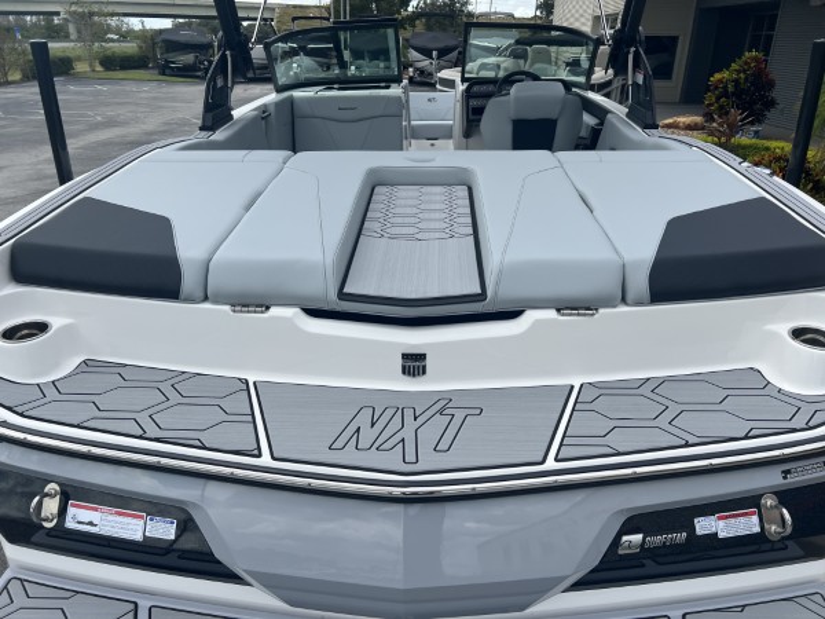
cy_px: 310
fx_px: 620
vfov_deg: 53.1
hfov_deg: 67.3
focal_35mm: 26
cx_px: 412
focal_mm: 5.7
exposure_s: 1/3968
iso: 50
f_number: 1.5
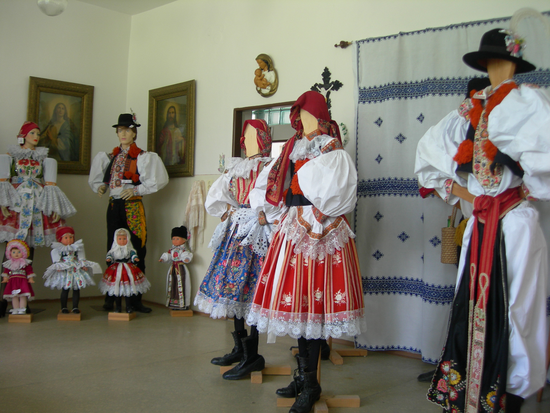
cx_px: 275
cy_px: 206
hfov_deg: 49.0
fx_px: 604
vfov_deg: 37.7
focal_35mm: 38
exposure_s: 1/6.8
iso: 50
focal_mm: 7.8
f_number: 2.8
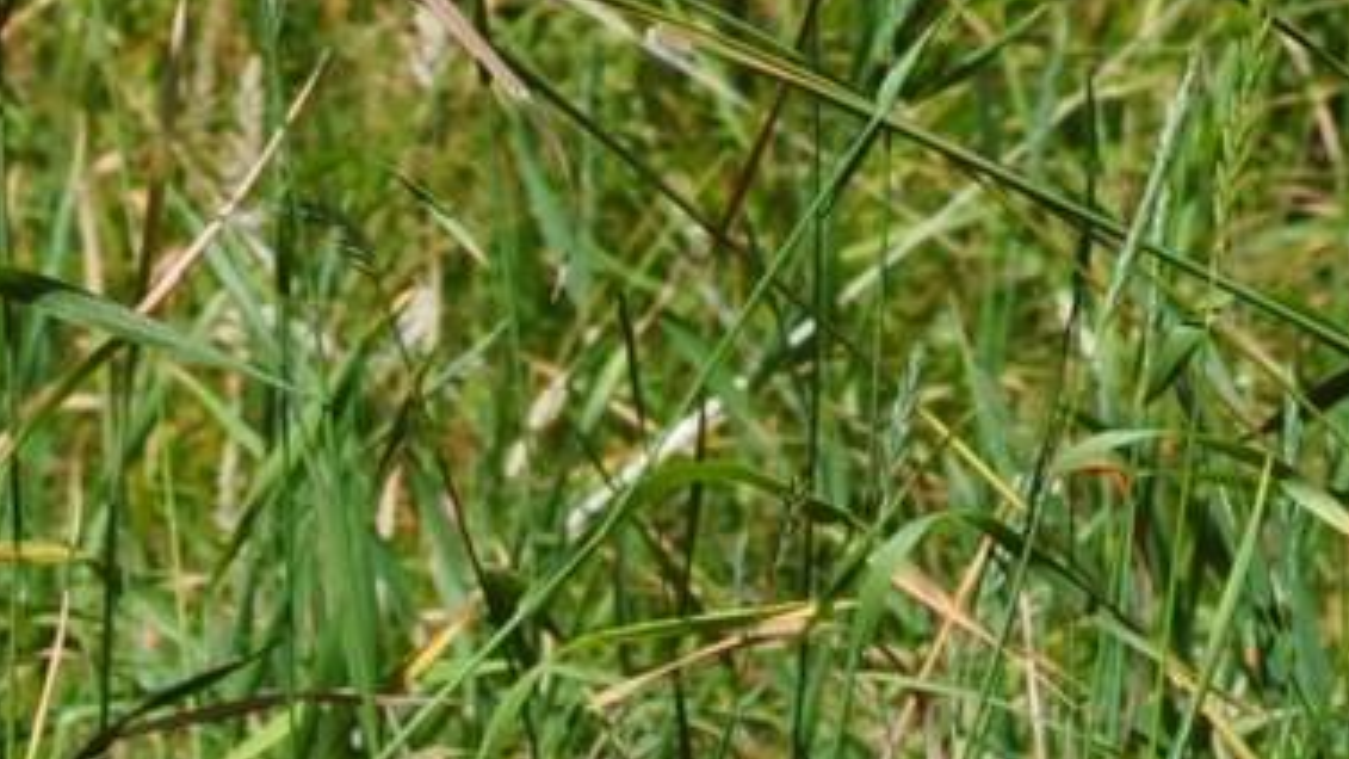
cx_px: 776
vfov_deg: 0.8
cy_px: -485
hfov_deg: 1.5
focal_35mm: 1466
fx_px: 52435
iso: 200
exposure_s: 1/320
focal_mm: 220
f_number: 10
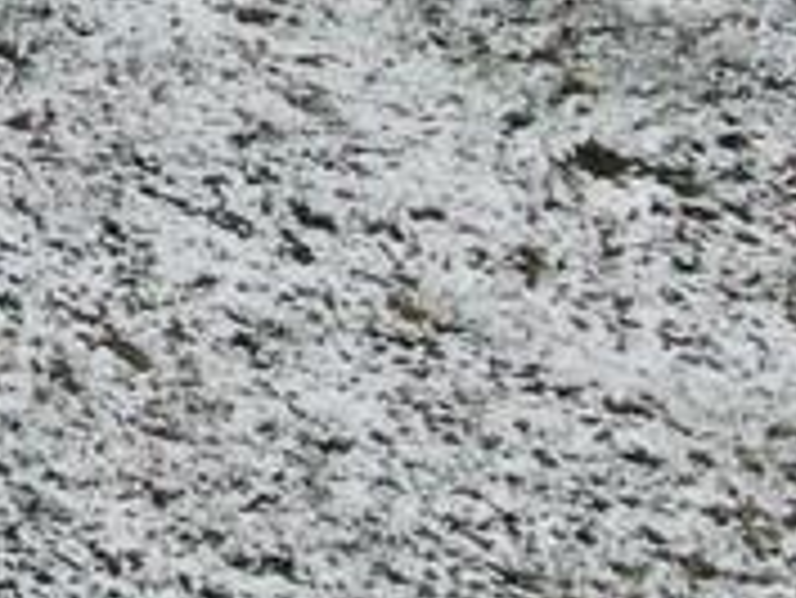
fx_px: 4786
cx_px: -697
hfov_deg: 9.0
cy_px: -872
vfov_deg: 6.7
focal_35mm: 208
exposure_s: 1/80
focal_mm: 6.08
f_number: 3.3
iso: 100
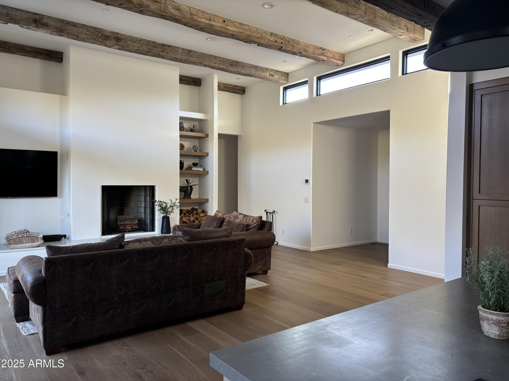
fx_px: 382
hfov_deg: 67.3
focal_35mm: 26
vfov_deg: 53.1
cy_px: 190
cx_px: 254
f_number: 1.6
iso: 100
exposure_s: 1/60
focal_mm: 5.96
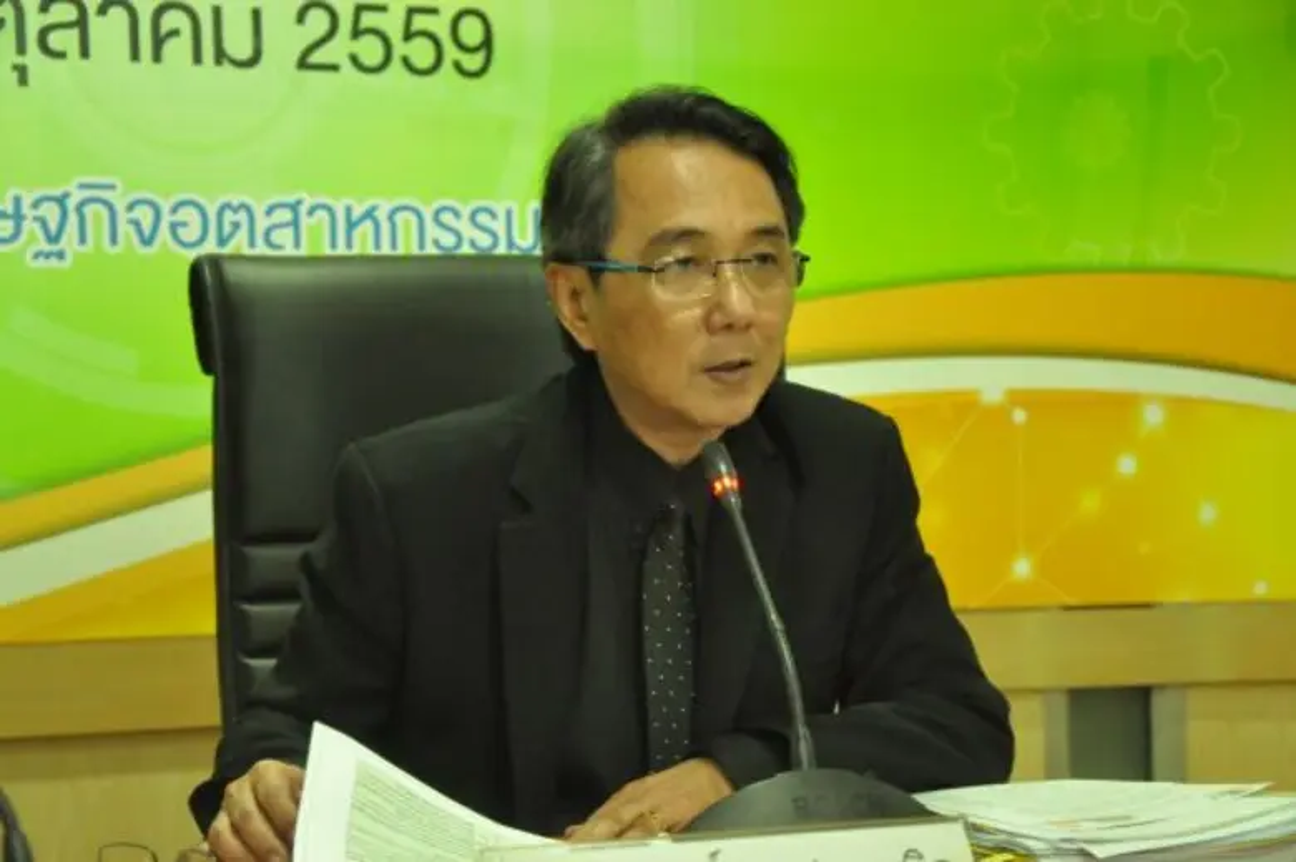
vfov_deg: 14.7
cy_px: 431
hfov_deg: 21.9
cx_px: 648
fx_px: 3346
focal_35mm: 93
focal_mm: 62
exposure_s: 1/30
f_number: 5.3
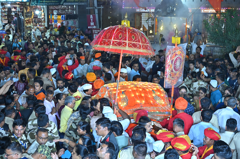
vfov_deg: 24.2
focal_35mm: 56
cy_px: 80
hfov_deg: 35.7
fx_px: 373
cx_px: 120
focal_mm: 56
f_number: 4
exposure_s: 1/80
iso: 2000
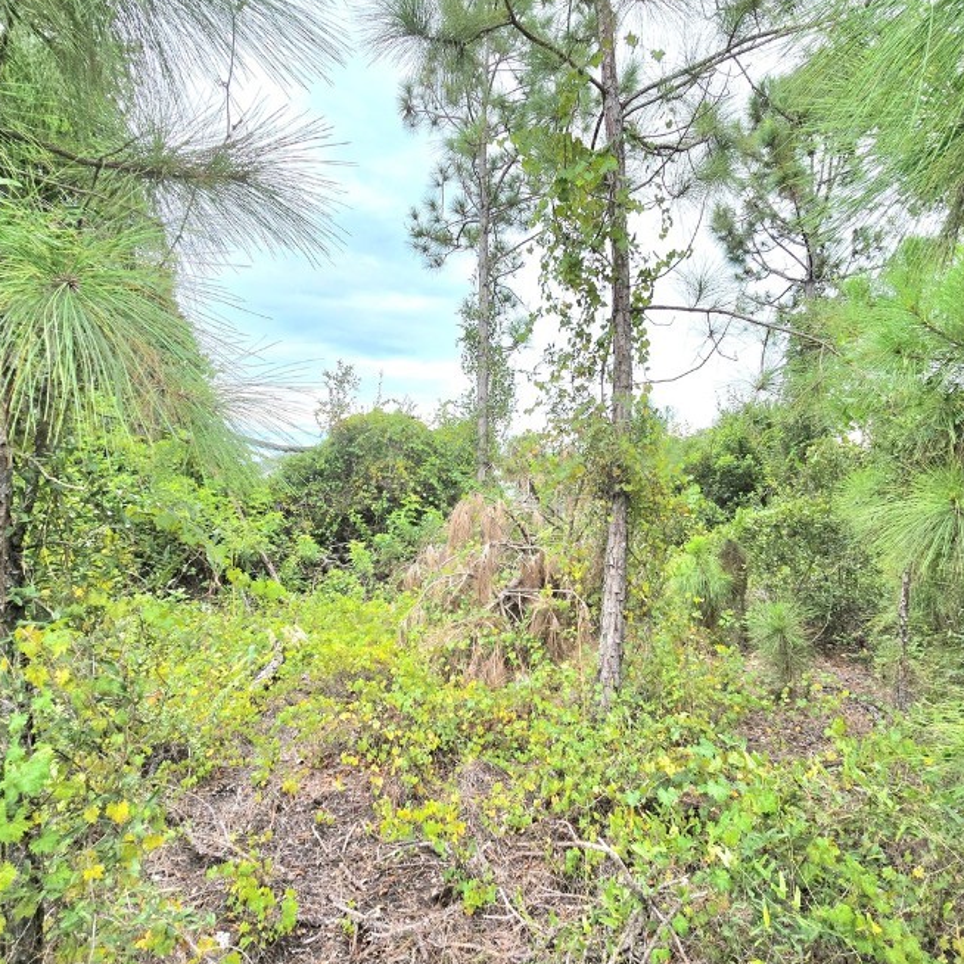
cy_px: 520
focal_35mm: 18
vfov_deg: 80.6
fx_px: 567
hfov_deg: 80.7
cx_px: 501
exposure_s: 1/1111
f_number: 2.2
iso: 50
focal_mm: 2.2
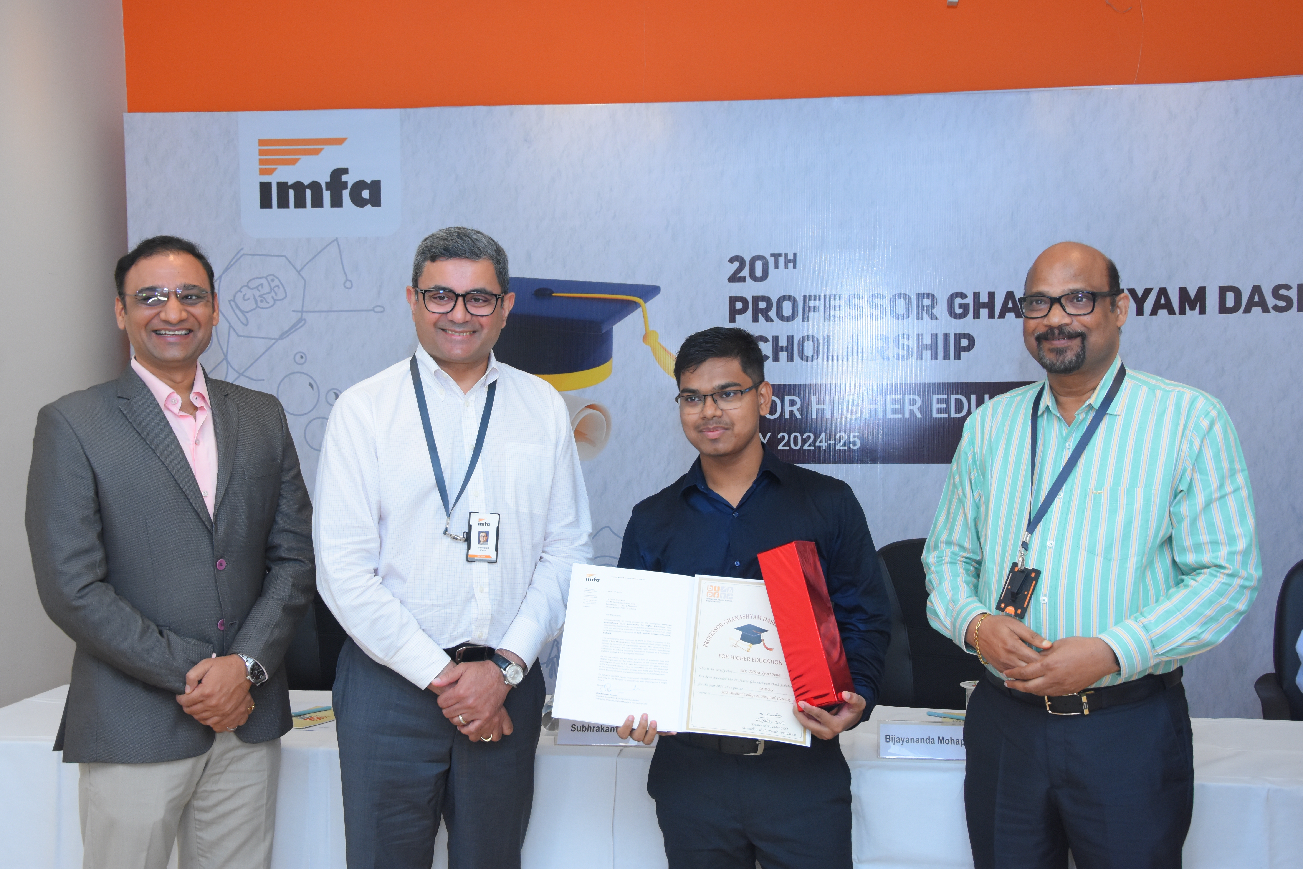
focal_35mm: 42
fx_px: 1520
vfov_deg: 31.9
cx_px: 652
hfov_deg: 46.4
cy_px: 434
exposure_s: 1/200
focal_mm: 28
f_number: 5.6
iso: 1250
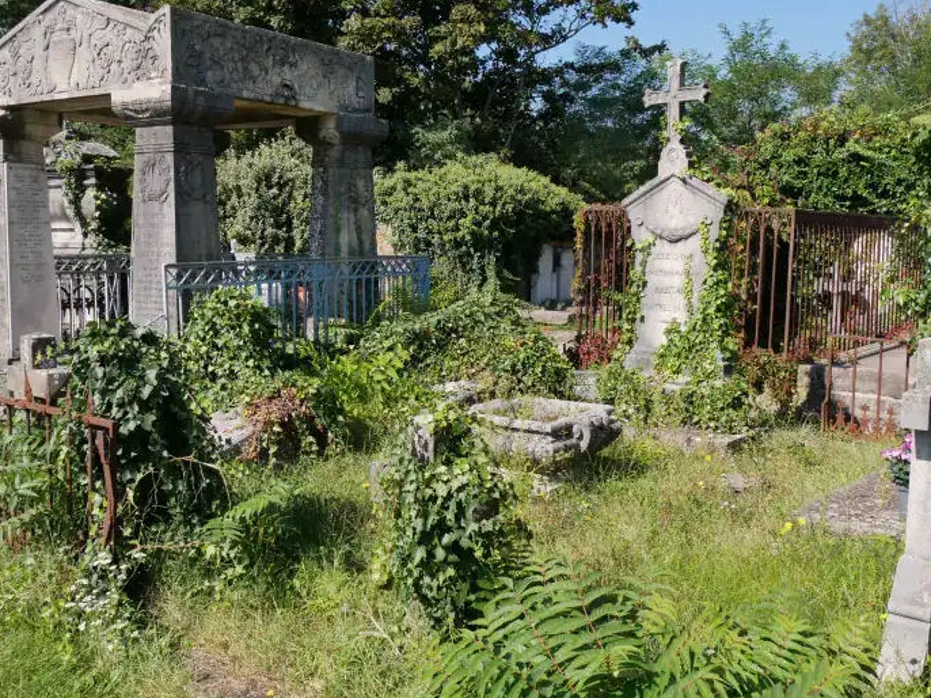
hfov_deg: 52.6
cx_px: 459
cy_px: 330
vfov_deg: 40.7
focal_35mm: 35
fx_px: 941
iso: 400
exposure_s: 1/640
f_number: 9
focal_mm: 15
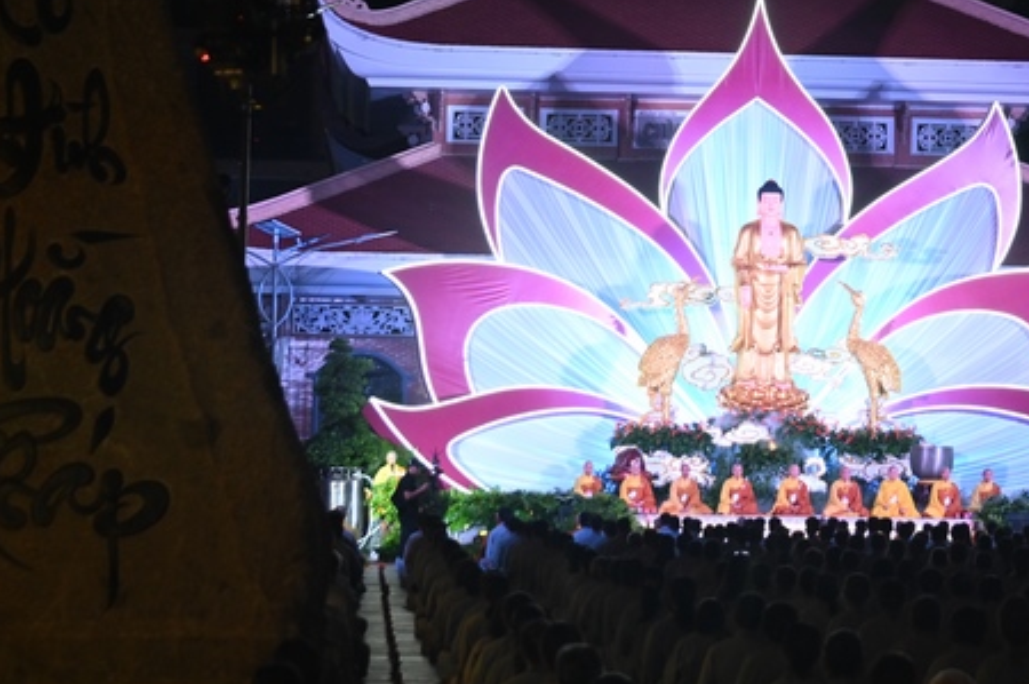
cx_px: 695
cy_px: 384
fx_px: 2884
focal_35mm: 101
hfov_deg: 20.2
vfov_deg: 13.5
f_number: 4.5
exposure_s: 1/60
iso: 3200
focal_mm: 70
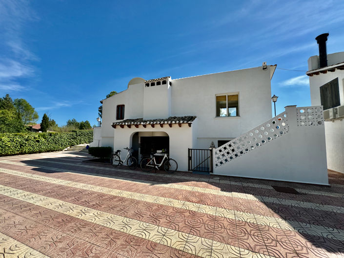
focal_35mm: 14
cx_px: 172
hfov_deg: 102.1
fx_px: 139
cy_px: 129
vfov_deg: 85.6
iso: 50
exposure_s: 1/1506
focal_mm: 2.22
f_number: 2.2
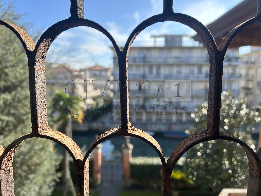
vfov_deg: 53.1
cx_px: 130
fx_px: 196
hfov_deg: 67.3
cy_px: 98
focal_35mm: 26
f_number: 1.5
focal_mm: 5.7
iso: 50
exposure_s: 1/1751
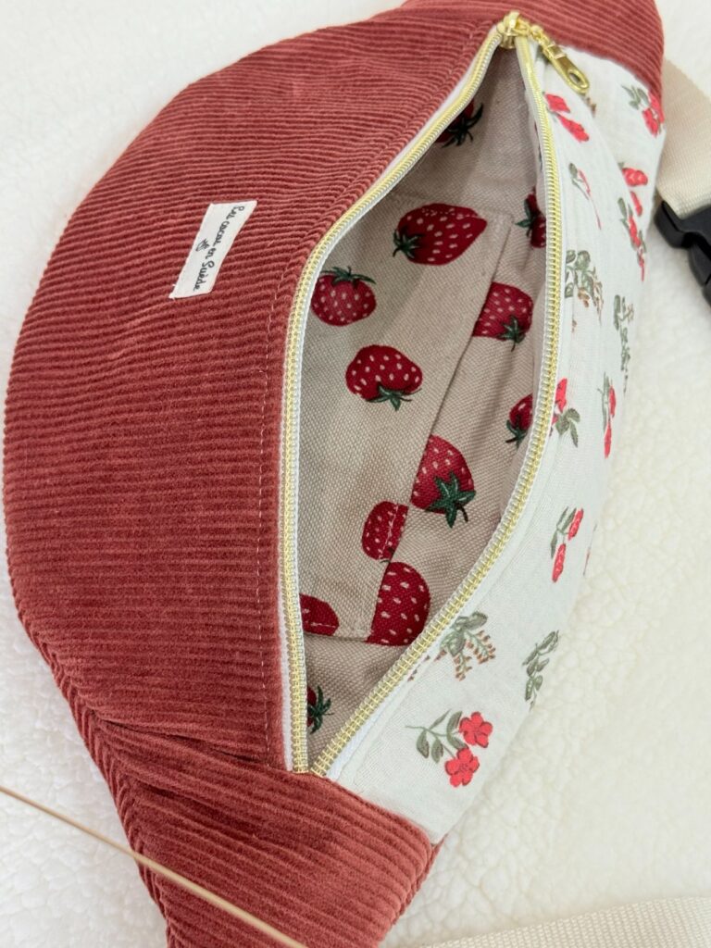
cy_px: 474
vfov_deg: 39.7
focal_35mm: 48
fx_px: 1315
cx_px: 356
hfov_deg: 30.3
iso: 100
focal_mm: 6.76
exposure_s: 1/68
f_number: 1.78
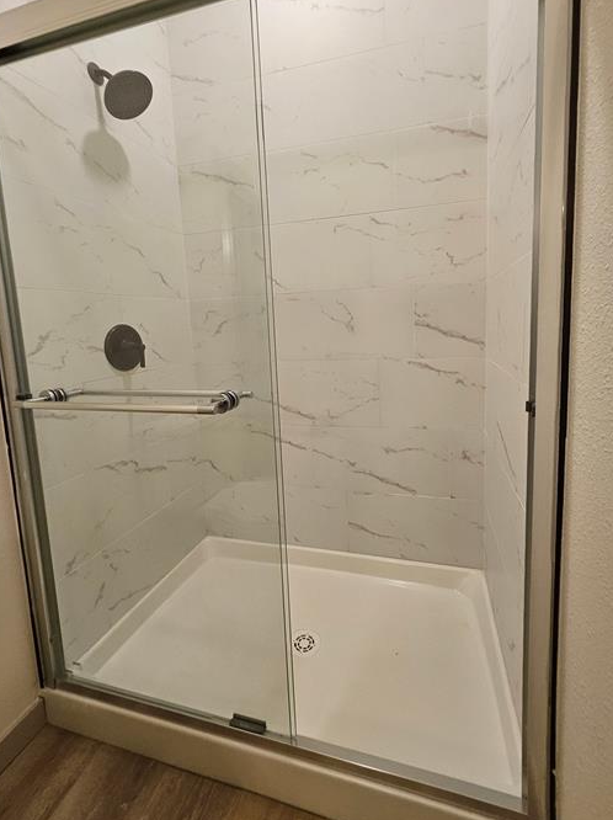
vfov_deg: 97.8
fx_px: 355
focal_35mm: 15
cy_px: 362
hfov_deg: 81.6
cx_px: 319
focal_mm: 1.74
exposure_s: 1/60
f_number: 2.2
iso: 100
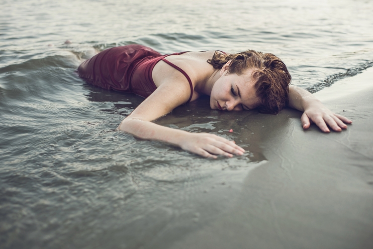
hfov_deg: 54.4
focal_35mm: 35
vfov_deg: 37.9
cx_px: 186
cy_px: 124
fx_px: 363
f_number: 2.8
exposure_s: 1/400
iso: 64
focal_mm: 35
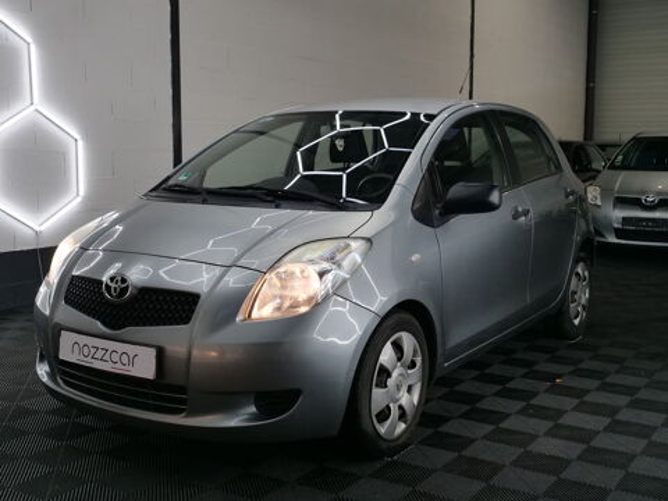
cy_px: 250
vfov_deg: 32.9
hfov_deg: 42.9
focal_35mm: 44
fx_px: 849
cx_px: 334
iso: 500
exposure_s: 1/60
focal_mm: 22
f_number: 5.6
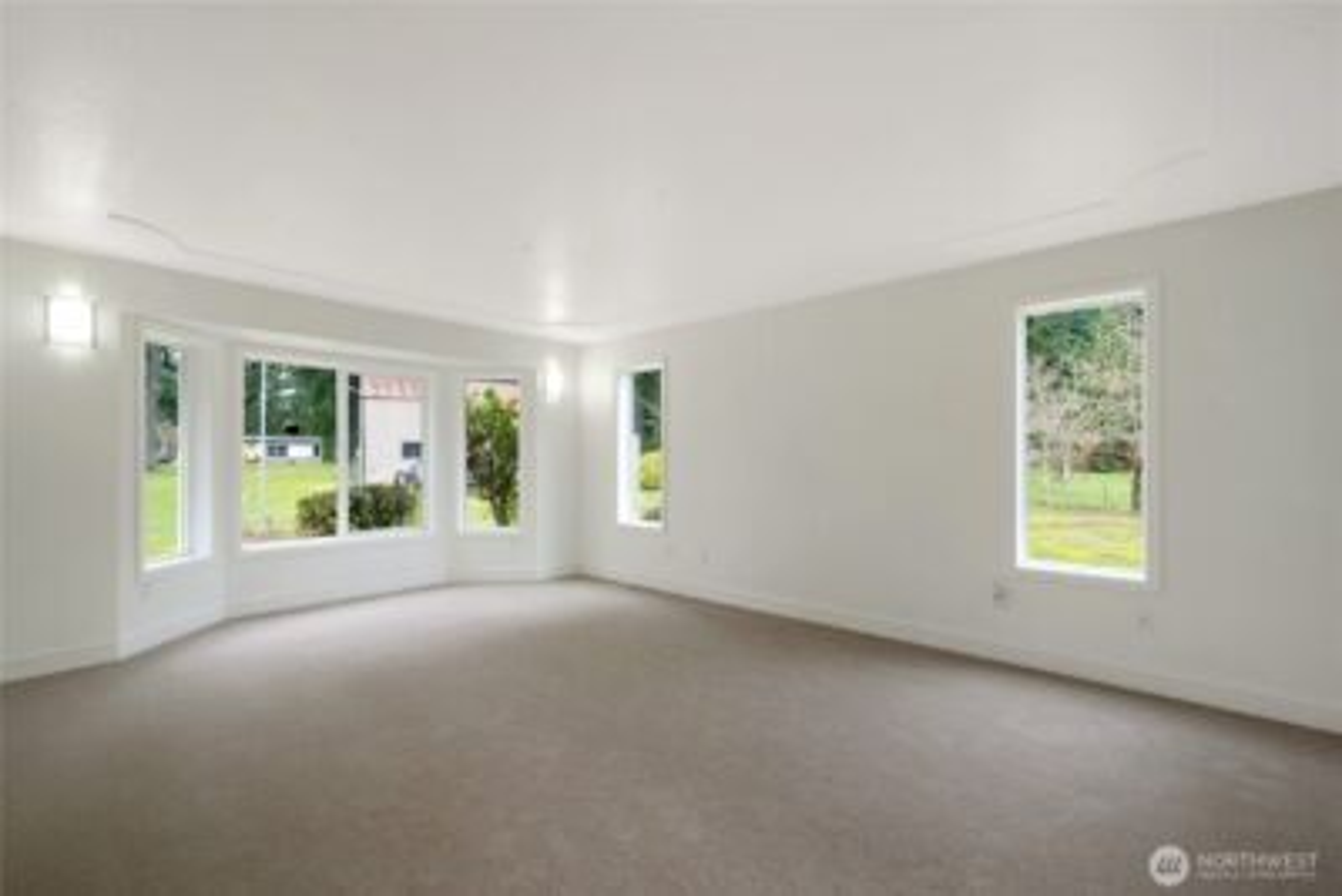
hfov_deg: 100.4
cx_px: 671
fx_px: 559
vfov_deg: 77.4
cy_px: 448
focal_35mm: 15
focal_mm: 15
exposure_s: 1/125
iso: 400
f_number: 13
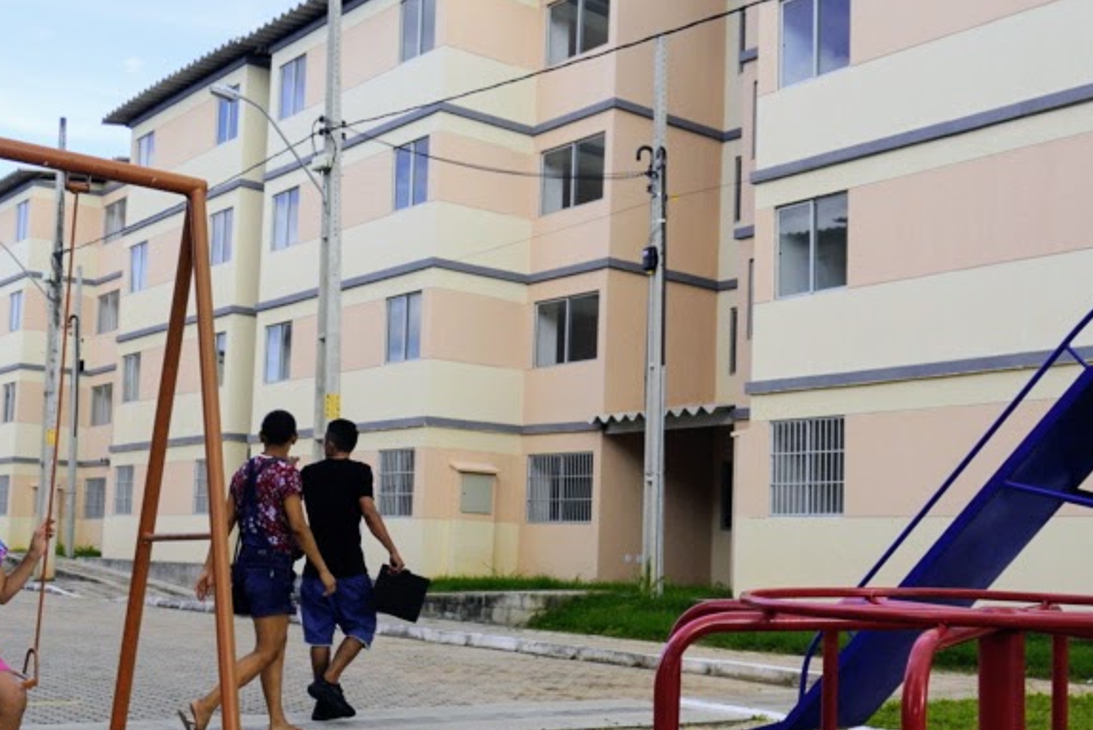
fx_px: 1367
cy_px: 445
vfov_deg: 29.8
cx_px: 603
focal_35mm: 45
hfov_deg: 43.5
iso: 100
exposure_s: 1/320
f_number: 5
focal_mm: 16
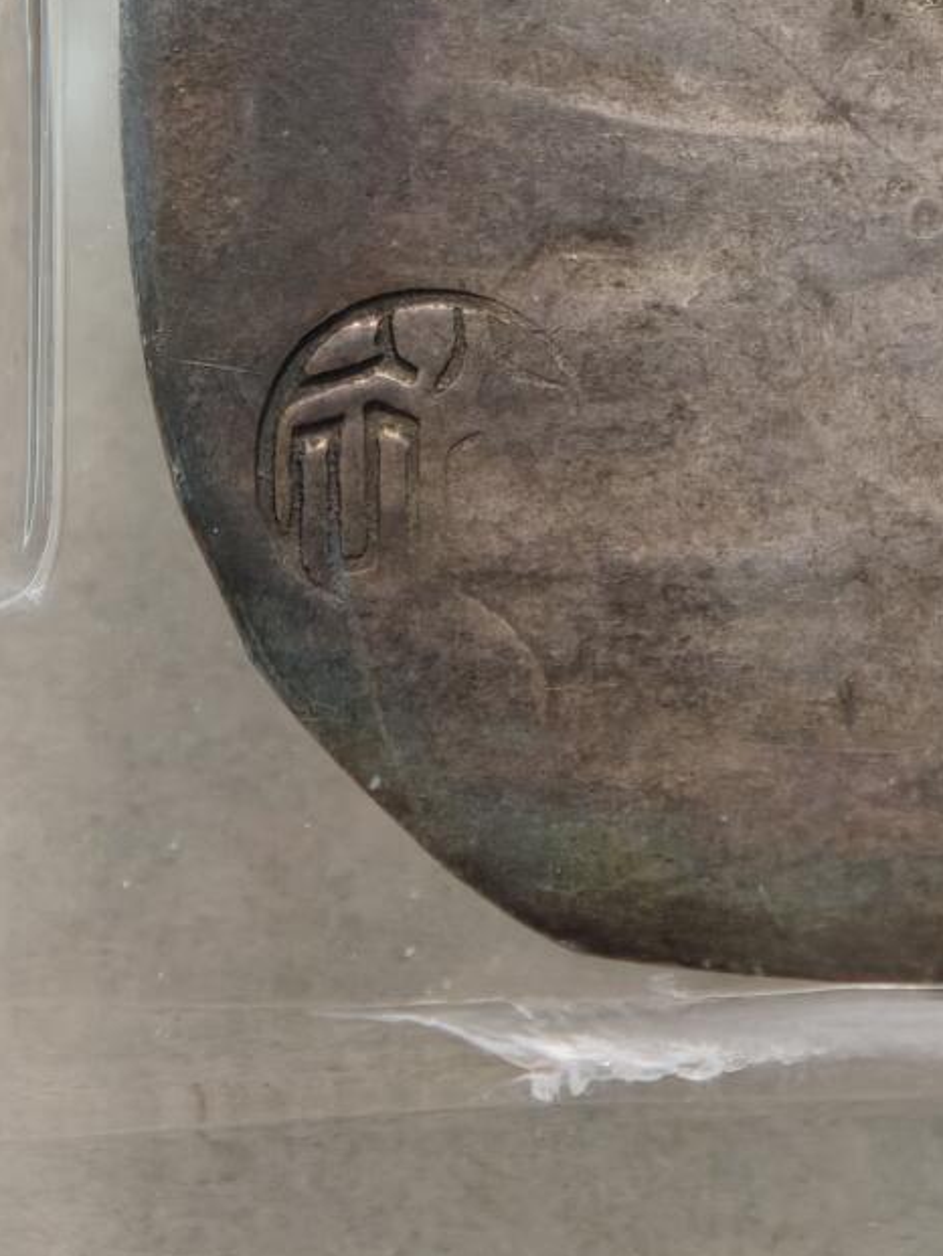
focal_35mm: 174
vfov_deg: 11.1
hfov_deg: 8.5
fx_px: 6318
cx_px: 874
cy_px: -265
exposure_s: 1/89
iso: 1000
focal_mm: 9
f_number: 2
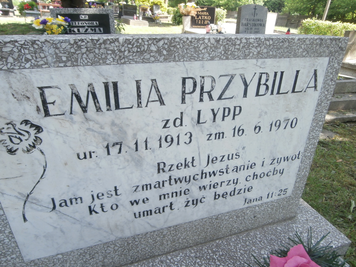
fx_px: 247
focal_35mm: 24
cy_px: 134
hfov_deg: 71.6
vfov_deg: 56.8
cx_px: 178
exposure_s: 1/160
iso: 100
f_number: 3
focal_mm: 4.2
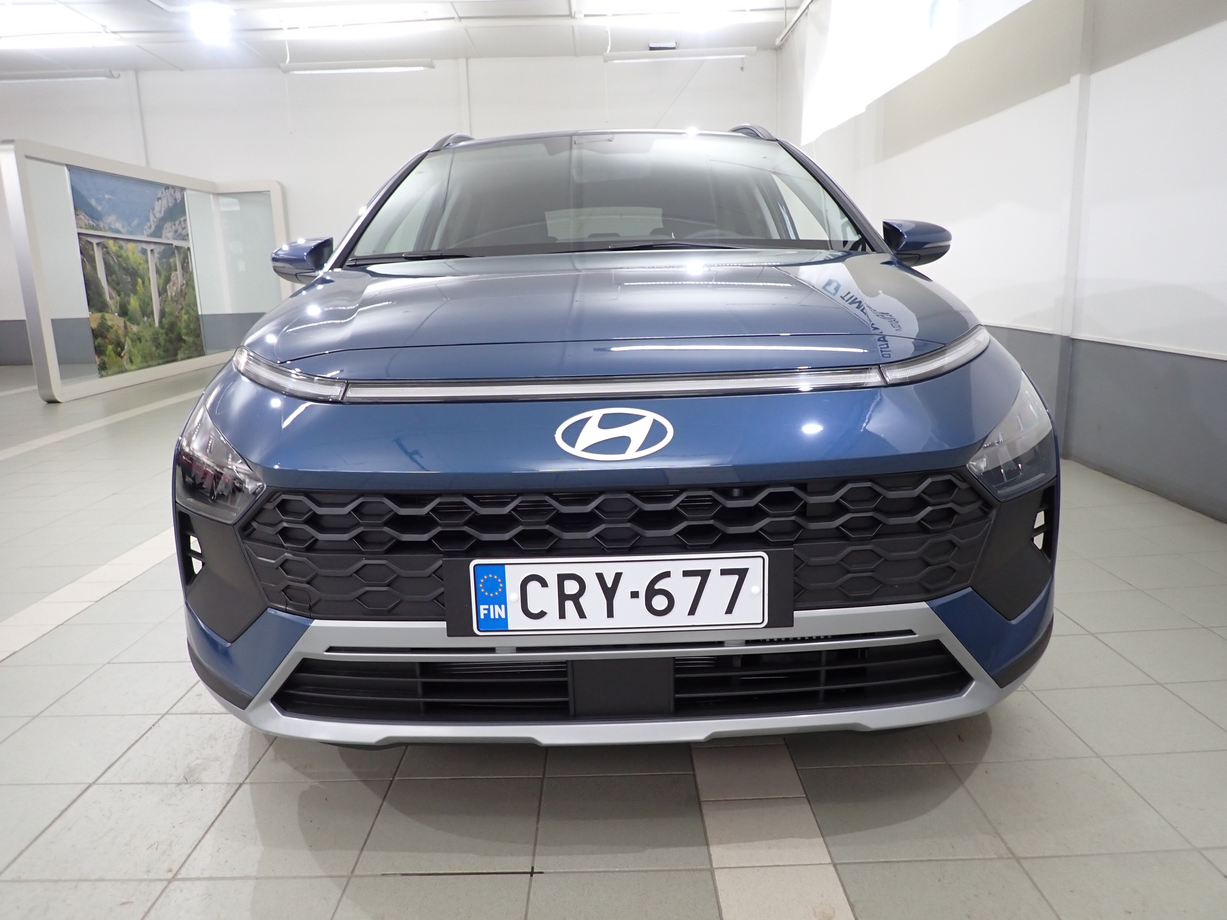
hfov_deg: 69.4
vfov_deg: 54.9
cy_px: 460
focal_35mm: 25
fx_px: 886
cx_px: 614
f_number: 2
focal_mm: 4.5
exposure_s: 1/60
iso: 200
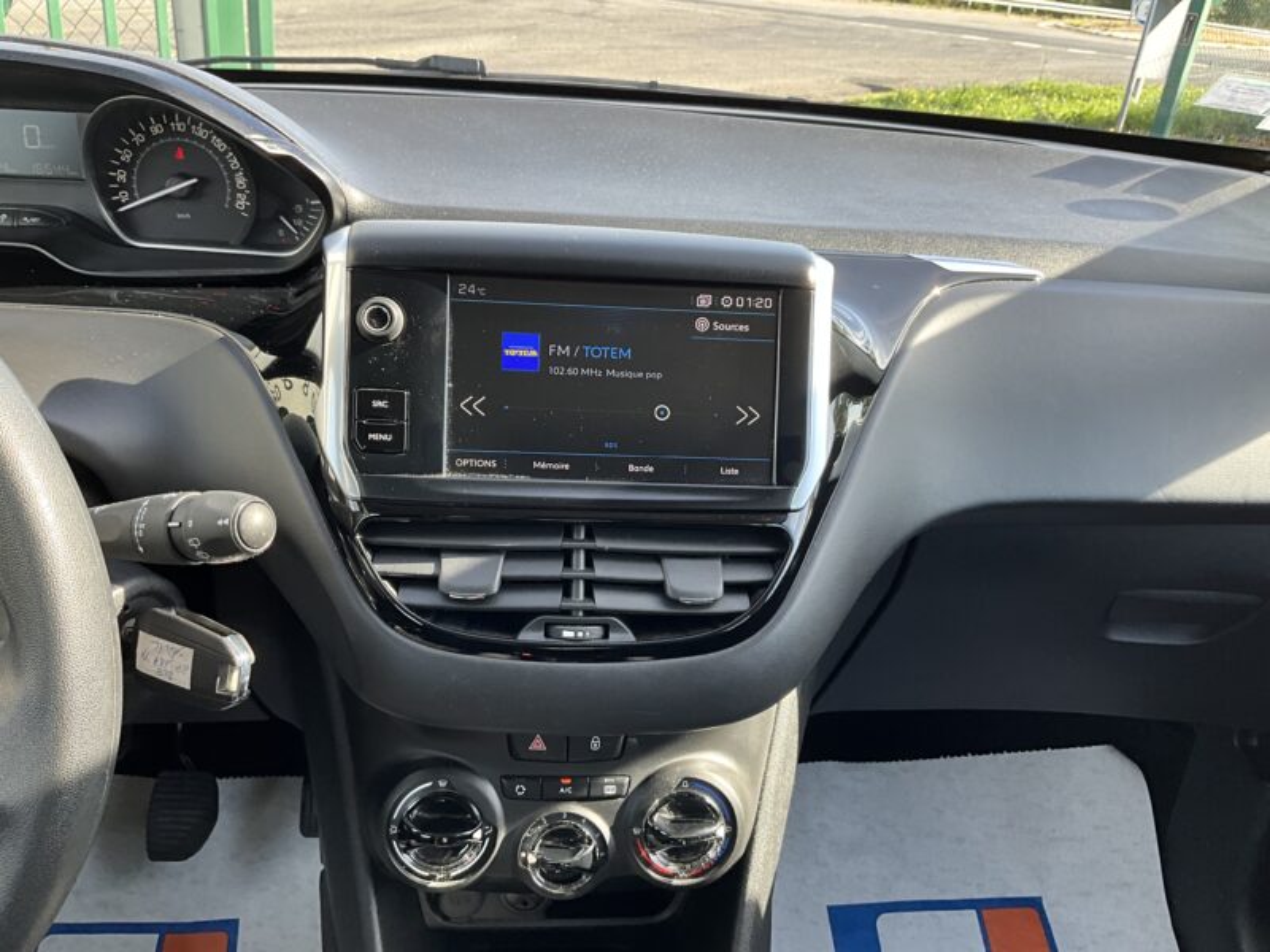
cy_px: 476
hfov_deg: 61.7
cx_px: 635
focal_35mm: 29
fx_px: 1064
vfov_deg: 48.2
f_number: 1.8
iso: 25
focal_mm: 3
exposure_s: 1/122
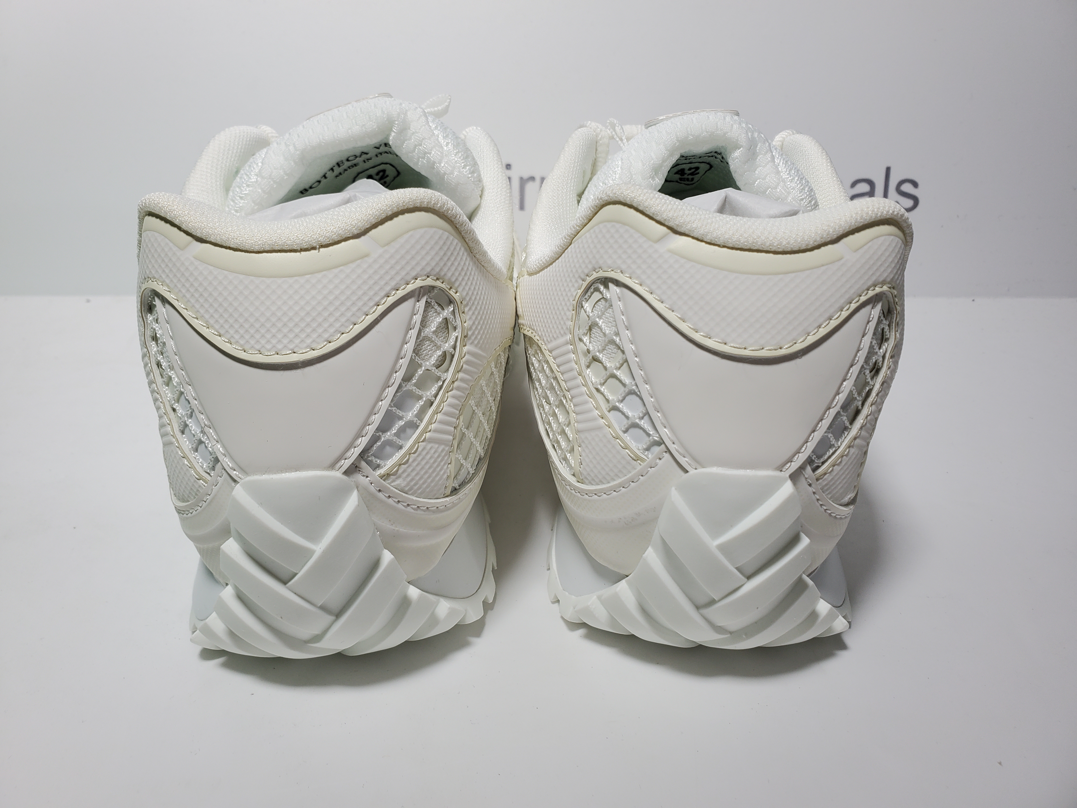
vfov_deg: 53.1
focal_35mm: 26
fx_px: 809
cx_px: 538
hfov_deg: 67.3
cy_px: 404
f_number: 2.4
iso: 50
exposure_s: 1/247
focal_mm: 4.3
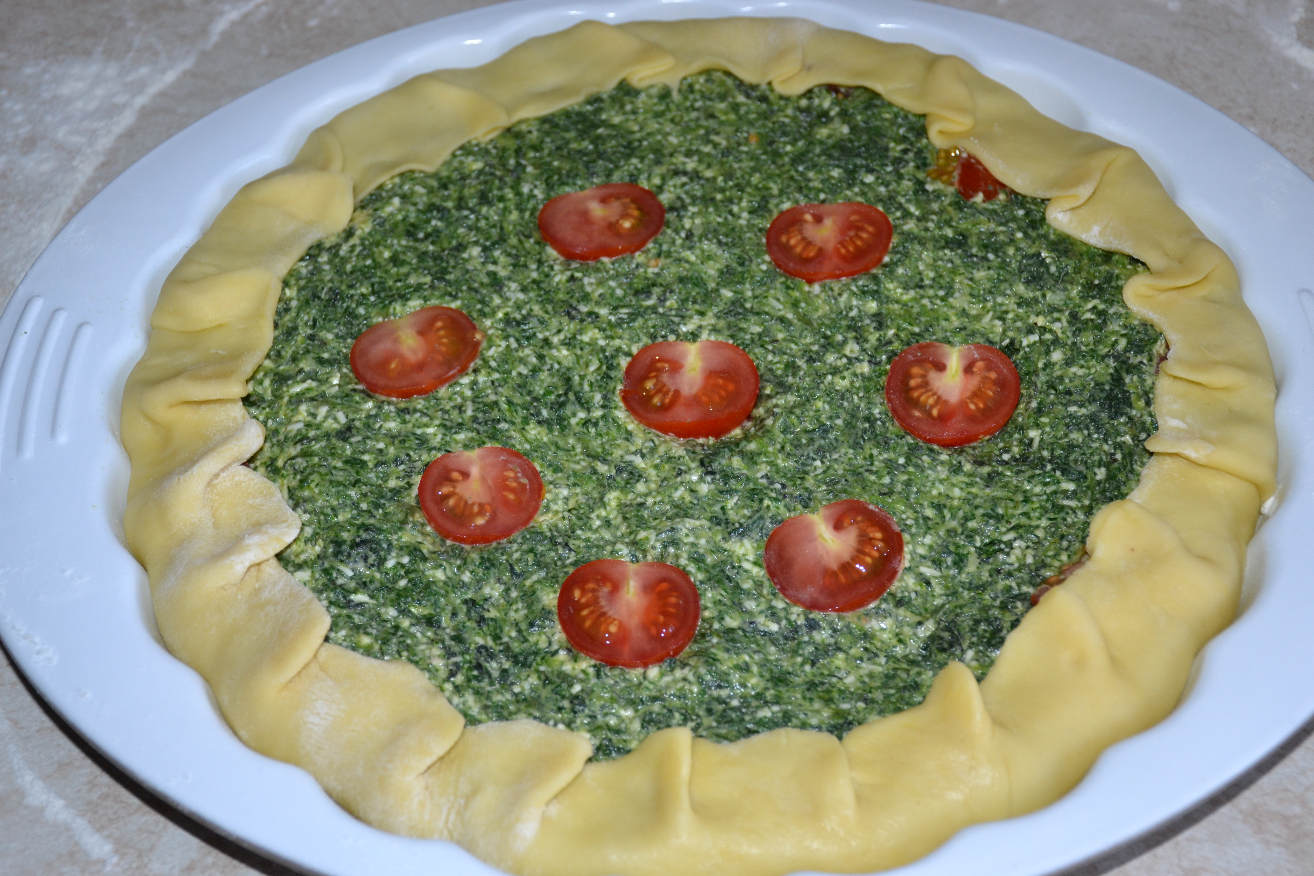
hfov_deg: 34.5
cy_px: 443
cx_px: 665
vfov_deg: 23.4
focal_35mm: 58
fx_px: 2117
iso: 720
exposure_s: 1/60
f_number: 4.2
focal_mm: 38
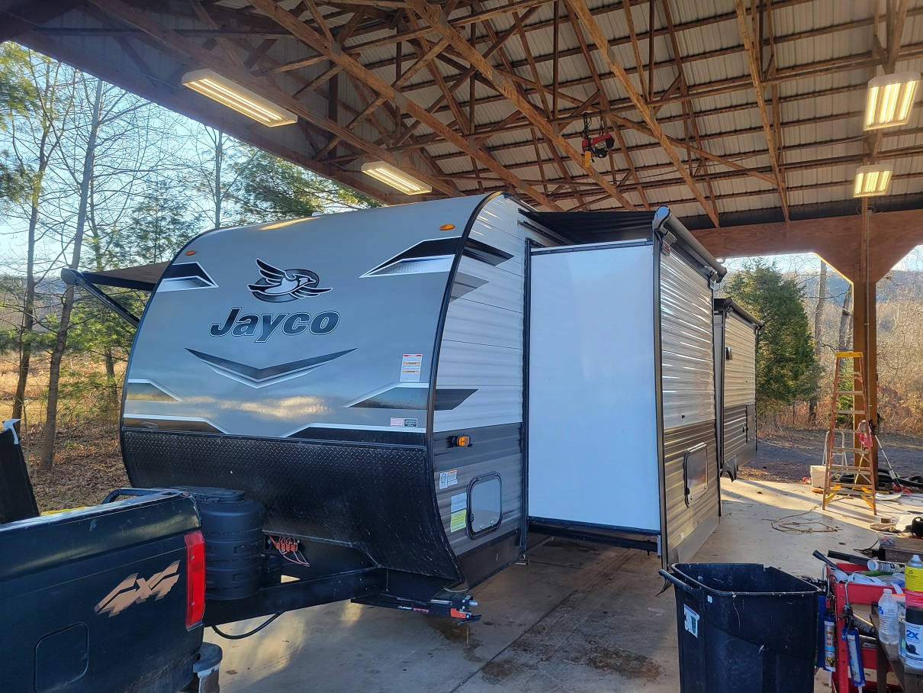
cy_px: 346
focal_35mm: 26
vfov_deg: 53.1
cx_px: 462
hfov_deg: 67.3
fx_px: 693
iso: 40
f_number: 1.8
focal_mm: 5.4
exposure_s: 1/167
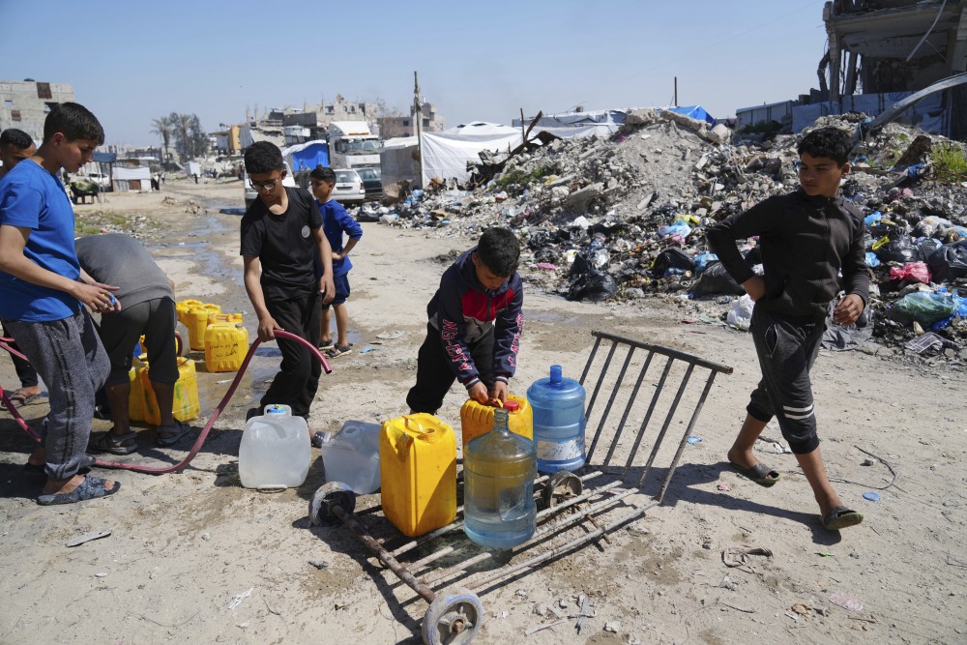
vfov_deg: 53.1
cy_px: 322
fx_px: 645
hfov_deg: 73.7
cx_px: 484
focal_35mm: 24
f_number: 4
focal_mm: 24
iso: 100
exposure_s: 1/1250
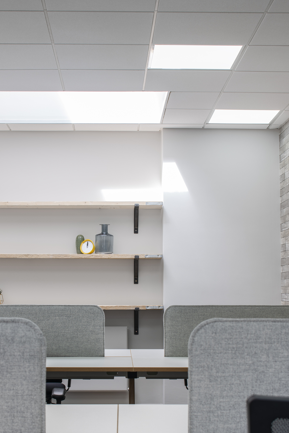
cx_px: 122
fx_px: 819
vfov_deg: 29.3
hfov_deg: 20.0
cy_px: 312
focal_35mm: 68
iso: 100
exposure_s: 1/15
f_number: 8
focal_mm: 45
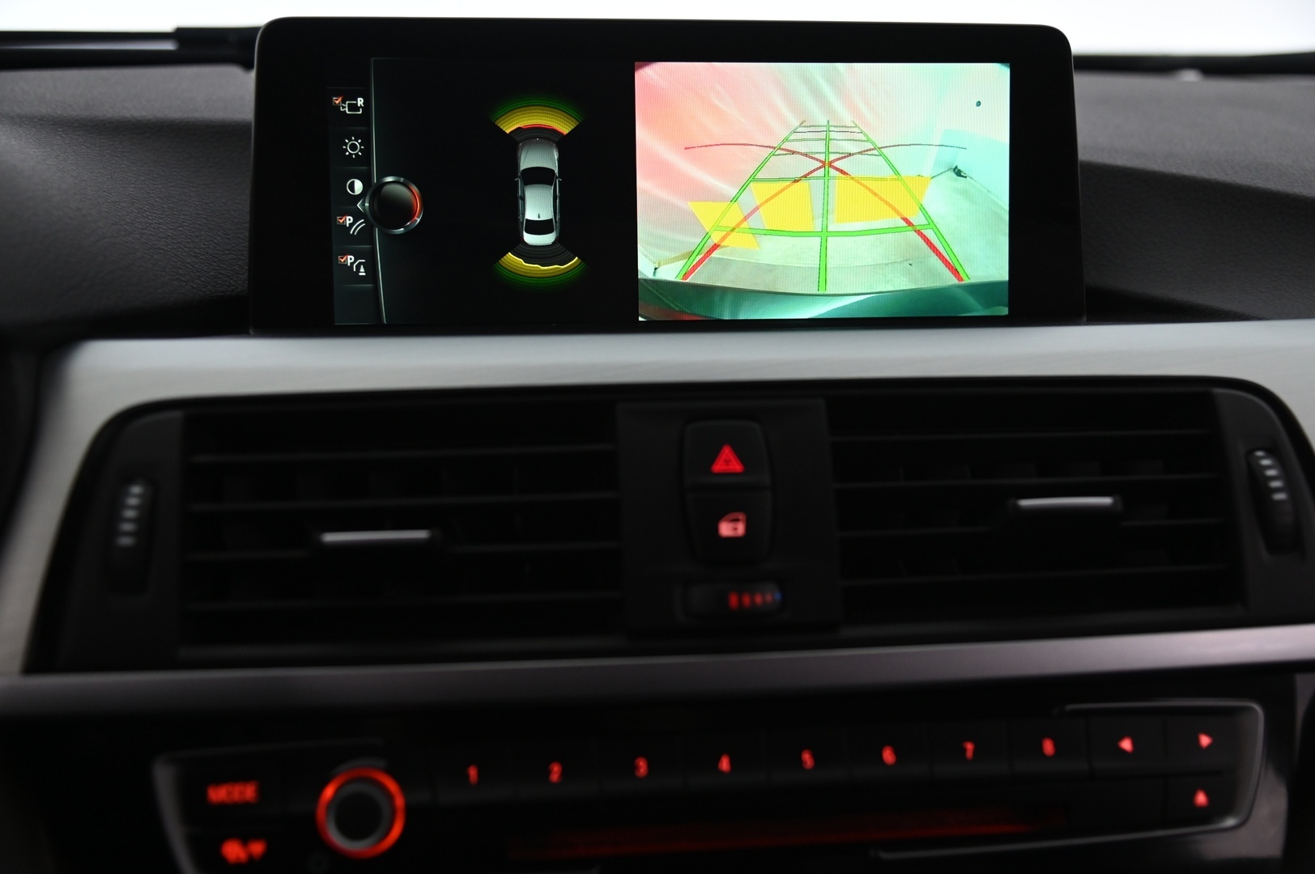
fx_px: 1606
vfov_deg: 30.5
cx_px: 658
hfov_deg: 44.5
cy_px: 437
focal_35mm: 44
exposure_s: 1/60
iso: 2000
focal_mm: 44
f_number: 4
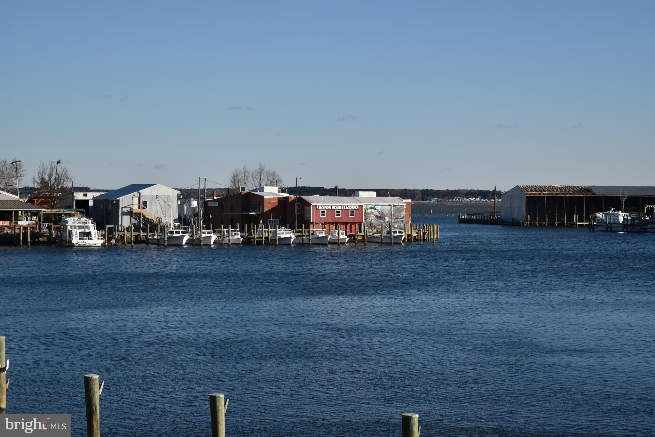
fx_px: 1501
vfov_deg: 16.6
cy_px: 218
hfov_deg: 24.6
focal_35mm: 82
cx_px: 328
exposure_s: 1/800
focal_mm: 55
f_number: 5.6
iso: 125
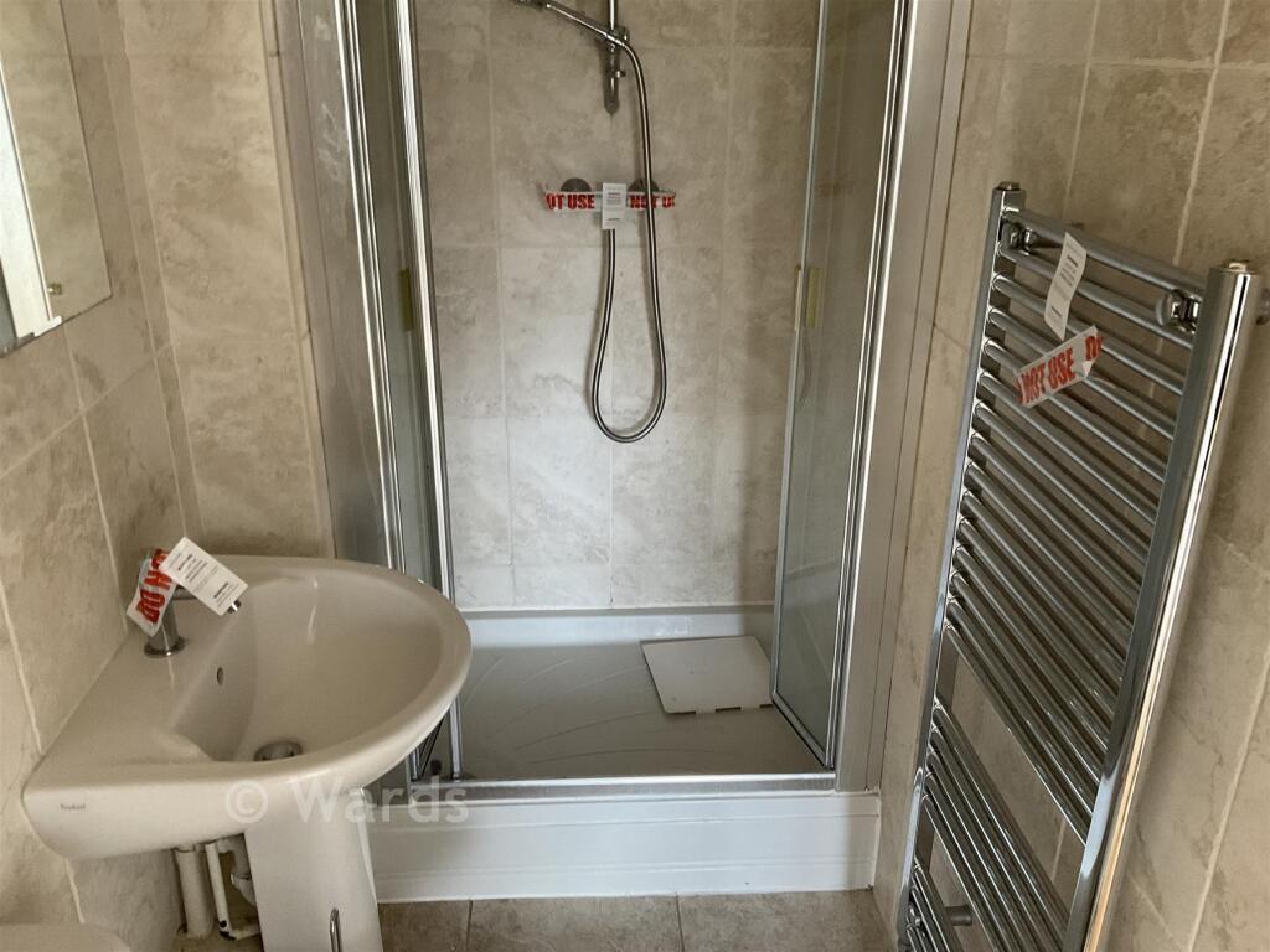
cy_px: 476
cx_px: 635
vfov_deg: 48.2
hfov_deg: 61.7
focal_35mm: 29
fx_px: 1064
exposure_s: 1/60
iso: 160
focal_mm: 3
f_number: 1.8
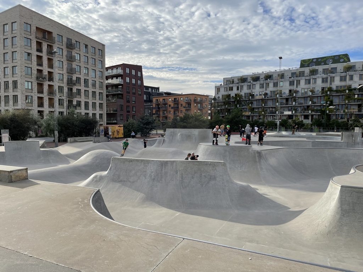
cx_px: 182
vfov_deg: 53.1
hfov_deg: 67.3
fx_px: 273
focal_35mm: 26
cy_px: 136
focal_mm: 4.2
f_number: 1.6
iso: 32
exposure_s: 1/3125
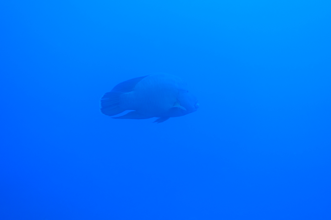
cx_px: 166
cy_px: 110
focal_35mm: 48
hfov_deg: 41.1
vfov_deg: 28.1
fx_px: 441
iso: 160
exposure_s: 1/50
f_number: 2.8
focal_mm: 17.49
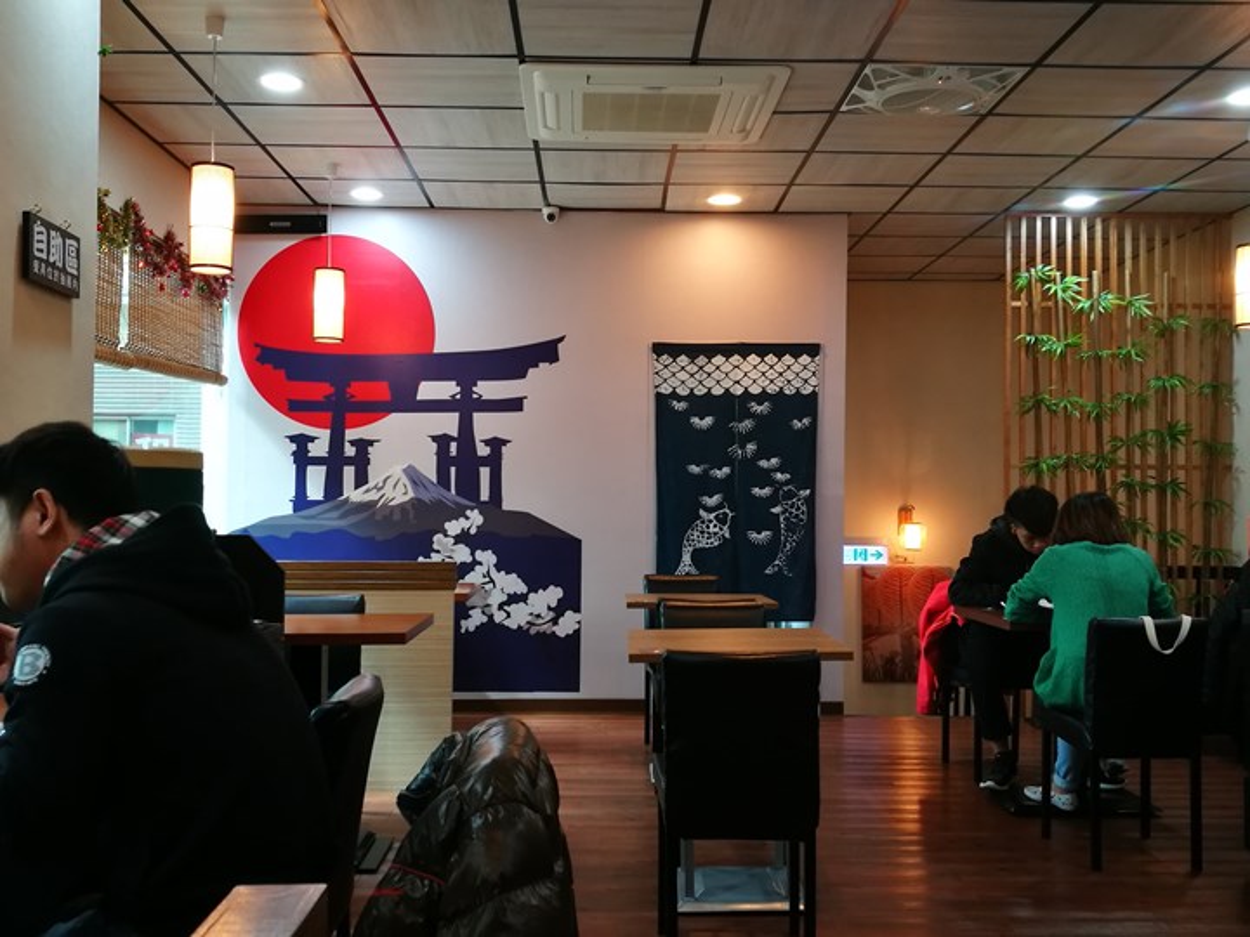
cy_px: 468
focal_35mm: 36
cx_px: 625
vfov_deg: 39.7
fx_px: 1300
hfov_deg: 51.4
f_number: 2.2
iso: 160
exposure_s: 1/30
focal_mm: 4.5
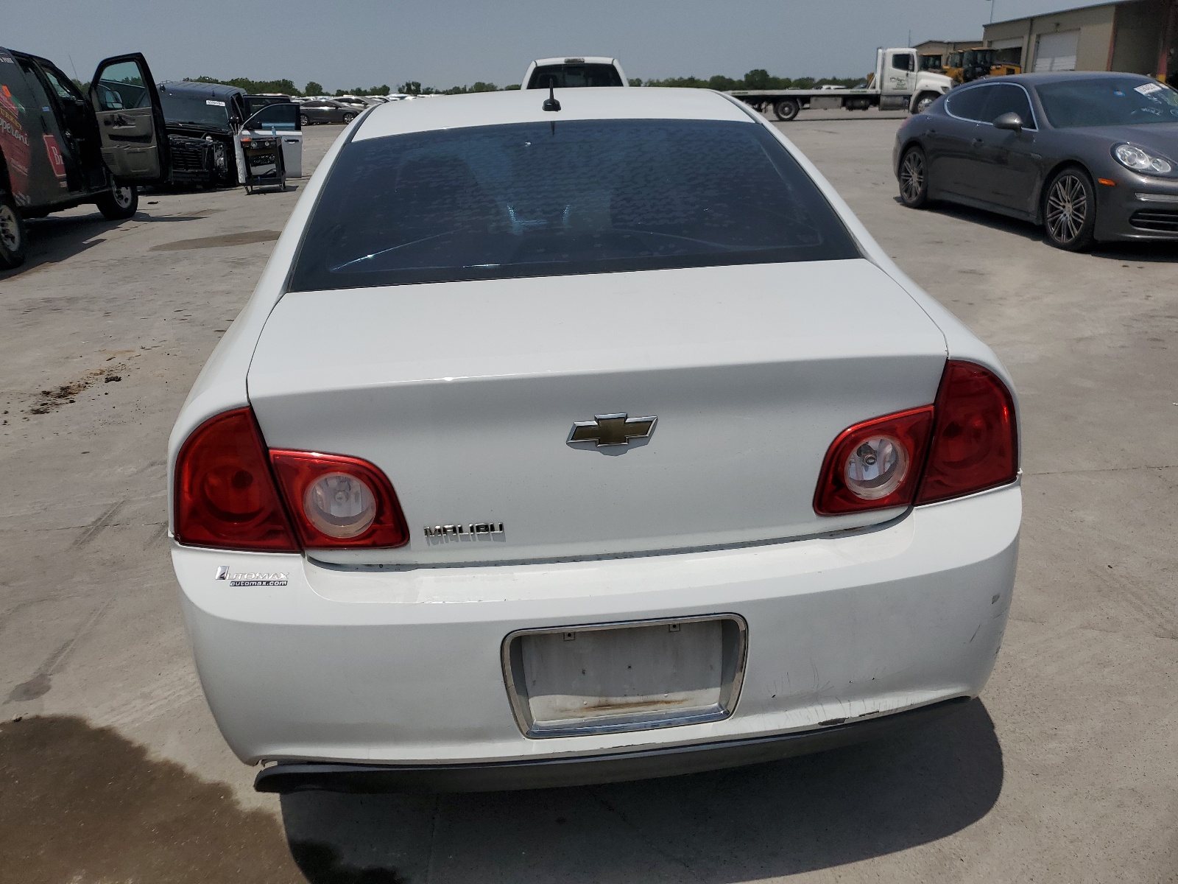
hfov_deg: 67.3
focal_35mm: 26
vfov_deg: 53.1
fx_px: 885
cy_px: 442
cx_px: 589
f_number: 1.5
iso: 51
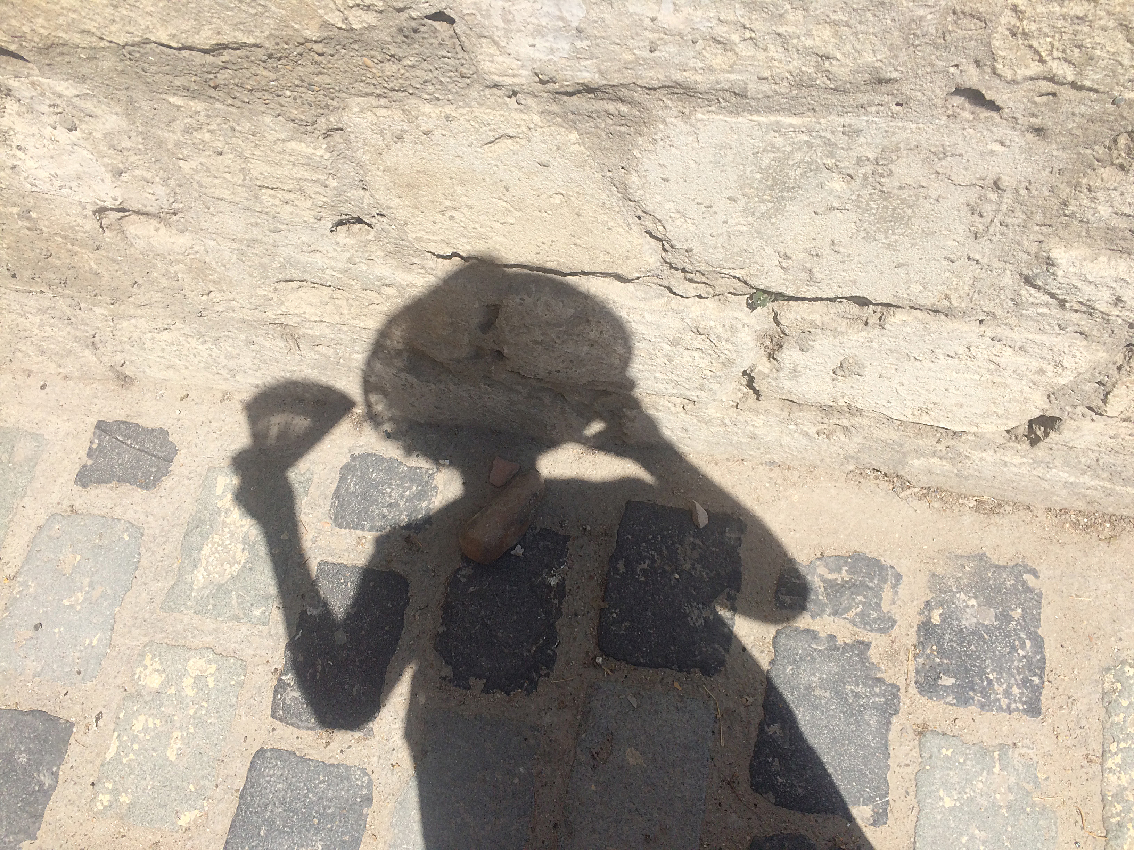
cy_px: 425
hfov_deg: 61.7
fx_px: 950
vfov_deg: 48.2
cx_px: 567
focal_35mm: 29
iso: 32
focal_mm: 4.15
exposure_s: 1/3165
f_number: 2.2
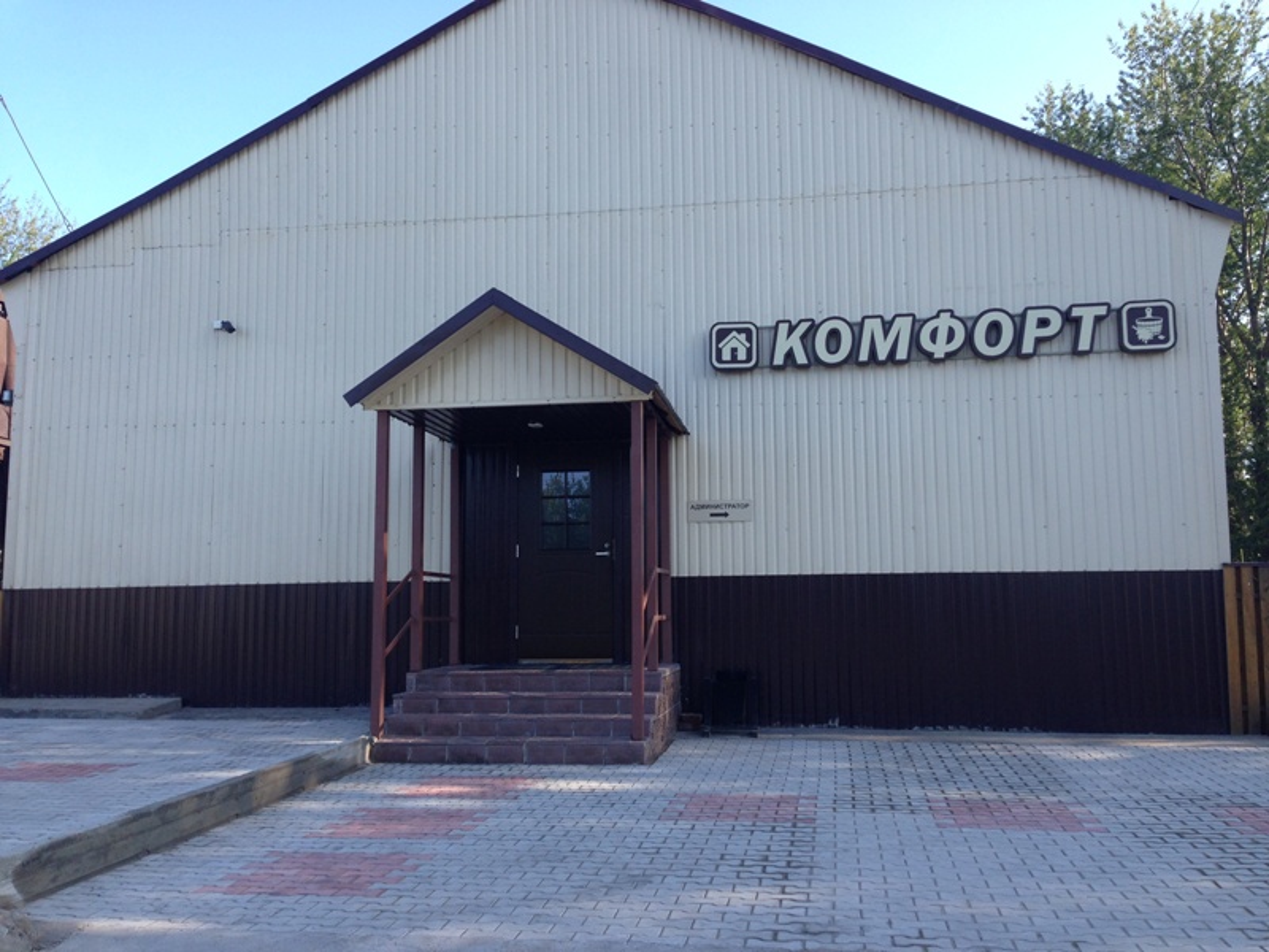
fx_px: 1210
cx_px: 634
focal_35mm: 33
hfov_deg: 55.4
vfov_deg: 42.9
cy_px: 476
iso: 50
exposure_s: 1/401
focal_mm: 4.12
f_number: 2.4
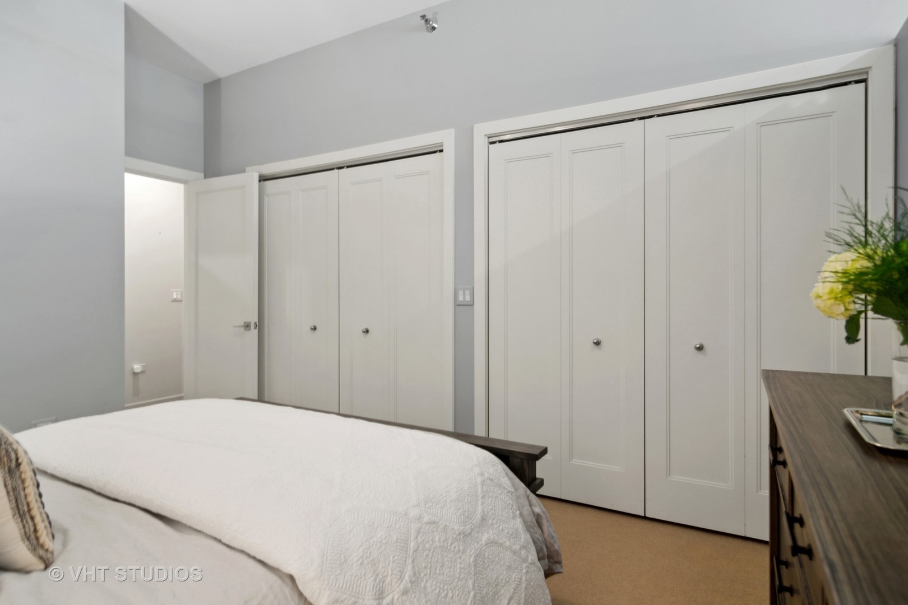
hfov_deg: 90.0
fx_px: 454
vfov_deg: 67.4
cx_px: 454
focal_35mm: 18
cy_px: 302
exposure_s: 1/5
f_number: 8
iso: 200
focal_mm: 12
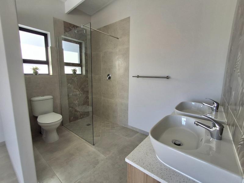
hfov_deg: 94.5
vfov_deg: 78.1
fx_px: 113
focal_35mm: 16
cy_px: 92
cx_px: 122
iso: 40
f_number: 2.2
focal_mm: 1.64
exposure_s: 1/149
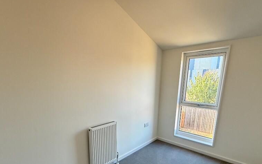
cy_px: 114
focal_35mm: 20
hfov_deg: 84.9
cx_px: 122
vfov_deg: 57.9
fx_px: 143
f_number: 2.2
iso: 80
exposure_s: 1/100
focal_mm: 2.22
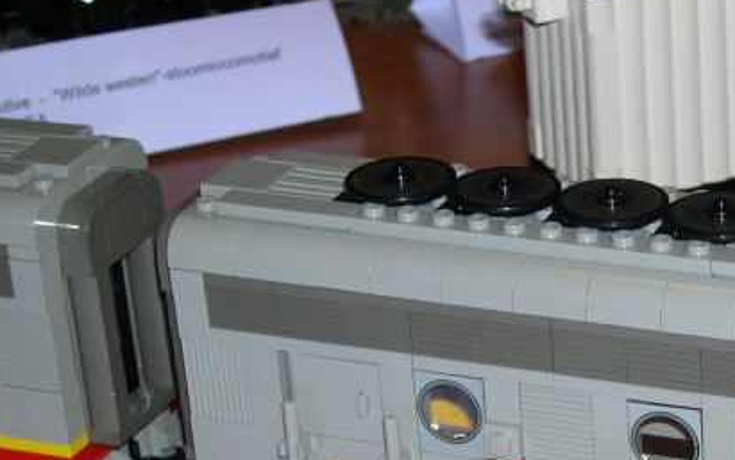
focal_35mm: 128
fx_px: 2564
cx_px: 669
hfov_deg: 16.1
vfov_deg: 10.1
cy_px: 517
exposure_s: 1/60
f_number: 3.5
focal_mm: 13.2
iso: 100
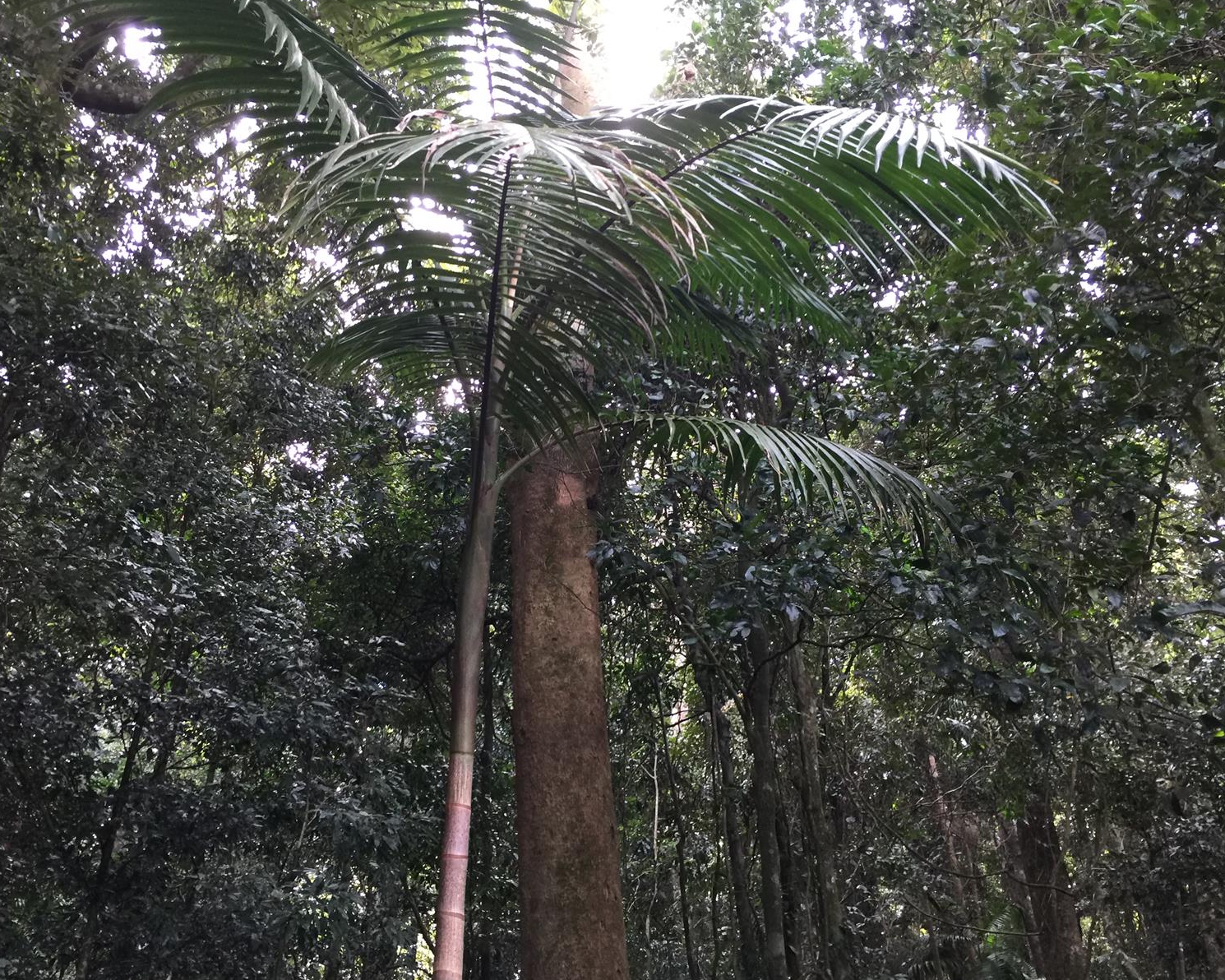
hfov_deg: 57.2
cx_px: 597
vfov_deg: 47.1
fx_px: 1124
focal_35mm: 31
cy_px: 491
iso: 64
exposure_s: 1/33
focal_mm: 4.15
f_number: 2.2
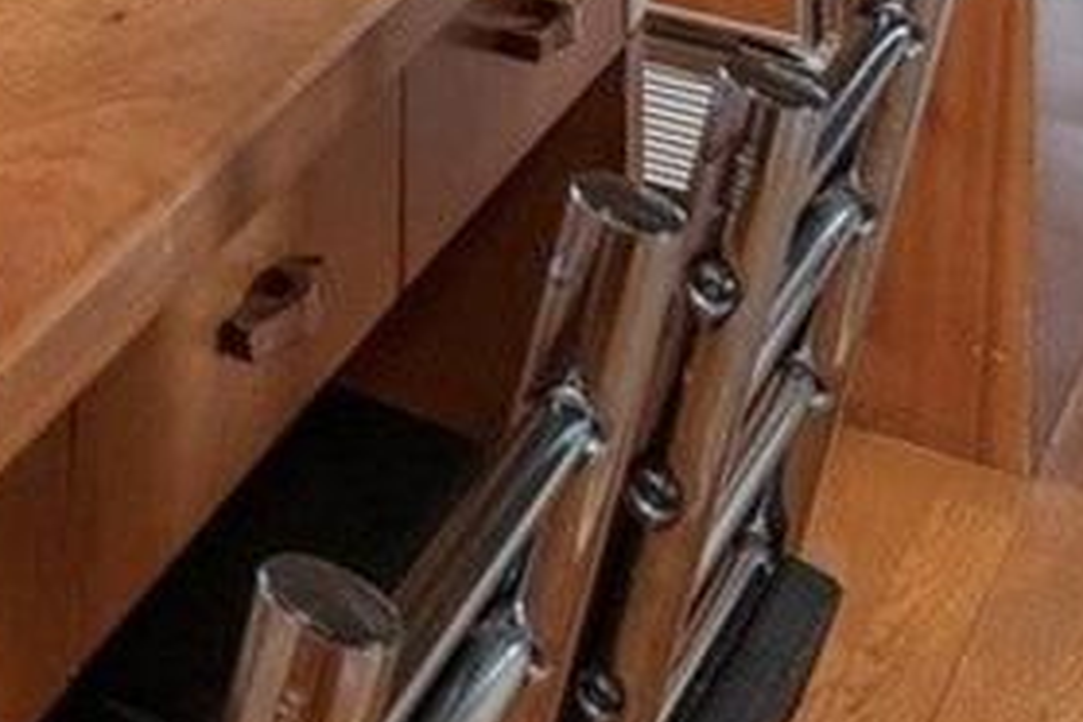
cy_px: -1238
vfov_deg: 10.1
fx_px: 3309
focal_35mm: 110
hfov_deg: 13.9
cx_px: -1425
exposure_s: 1/13
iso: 400
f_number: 8
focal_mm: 16
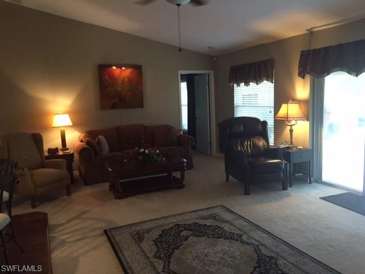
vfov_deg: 48.2
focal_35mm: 29
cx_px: 182
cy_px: 137
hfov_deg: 61.7
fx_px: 306
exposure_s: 1/30
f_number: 2.2
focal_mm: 4.15
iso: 250
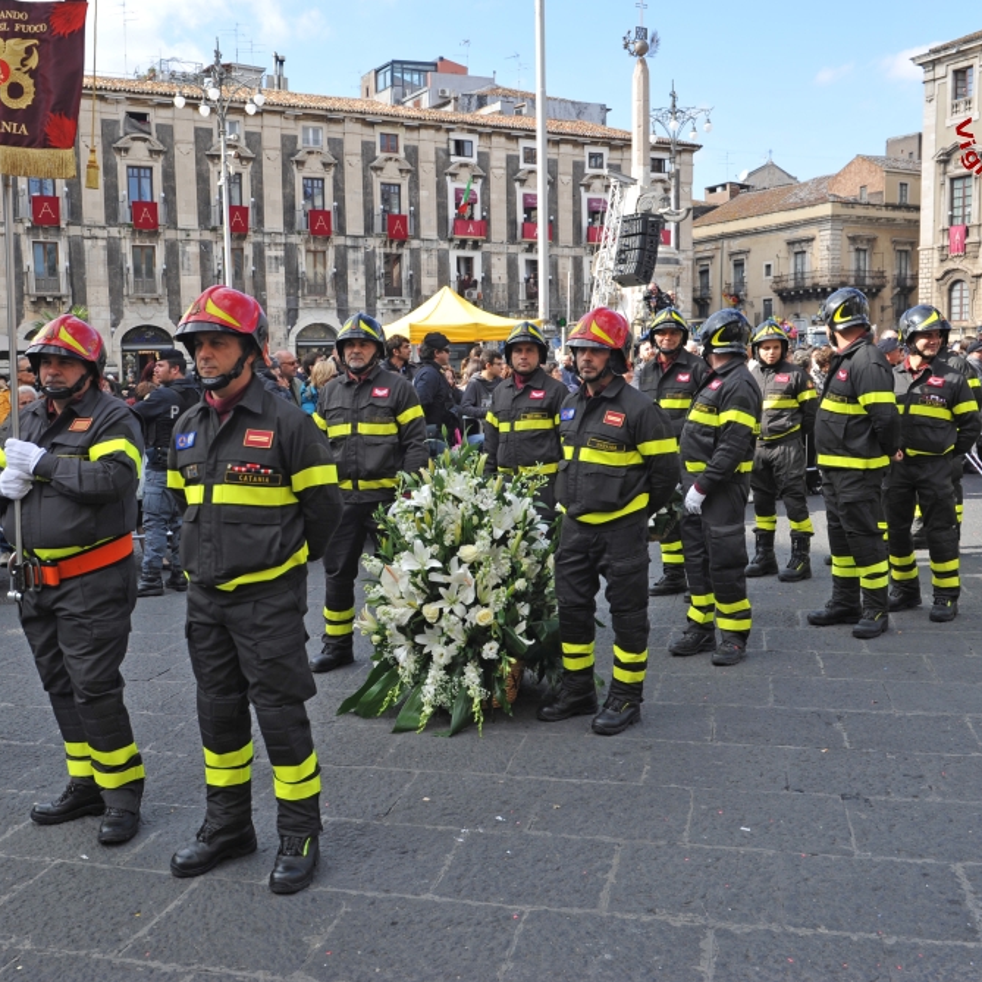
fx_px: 1669
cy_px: 485
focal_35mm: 52
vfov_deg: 32.8
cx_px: 411
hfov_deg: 32.7
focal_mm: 40
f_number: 7.1
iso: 200
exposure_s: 1/200
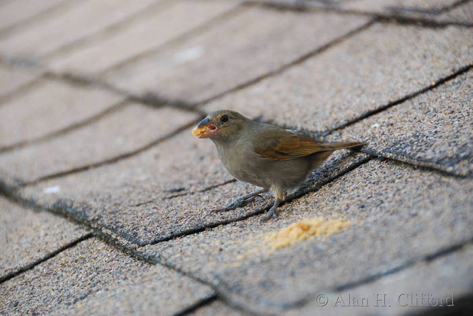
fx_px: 3945
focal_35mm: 300
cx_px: 236
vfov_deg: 4.6
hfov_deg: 6.9
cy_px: 158
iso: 1000
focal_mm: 200
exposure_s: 1/400
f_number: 5.6
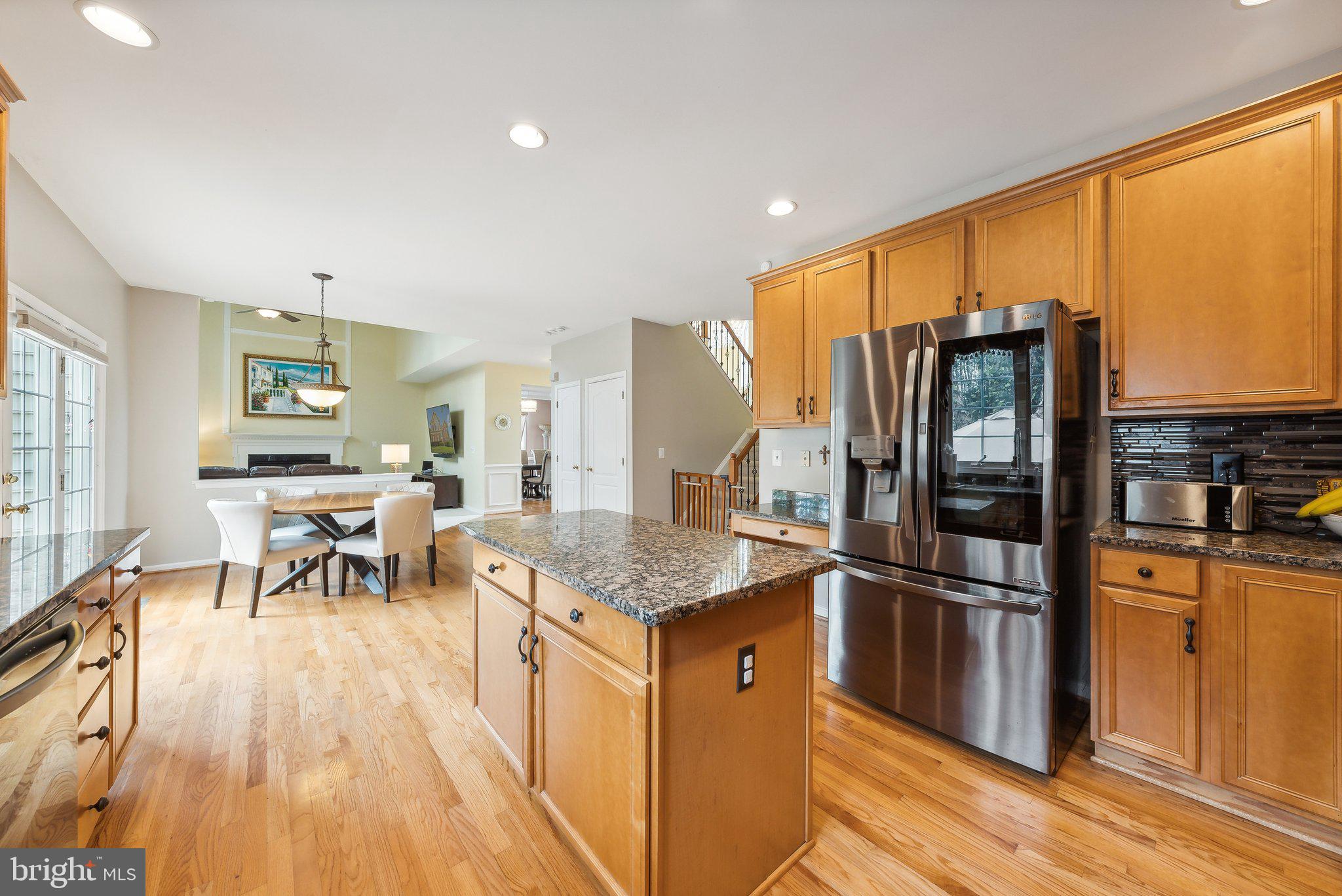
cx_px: 671
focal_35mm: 12
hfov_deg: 112.6
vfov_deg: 90.1
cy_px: 448
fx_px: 447
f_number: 7.1
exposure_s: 1/20
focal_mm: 12
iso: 640
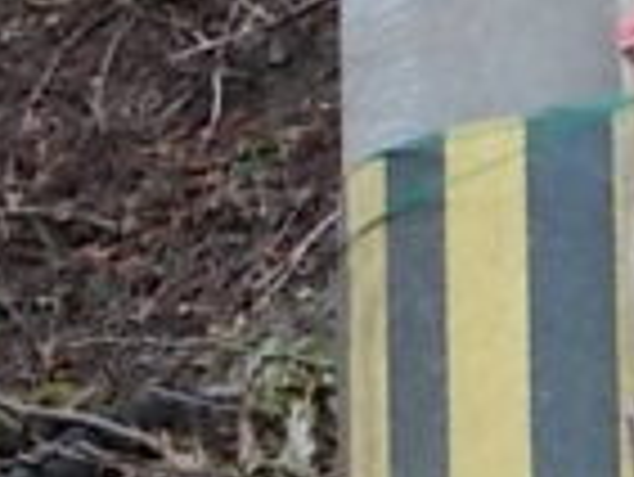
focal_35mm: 189
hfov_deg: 10.2
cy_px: 608
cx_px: 814
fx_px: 3465
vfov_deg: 7.8
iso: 80
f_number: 3.2
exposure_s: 1/60
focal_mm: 4.6
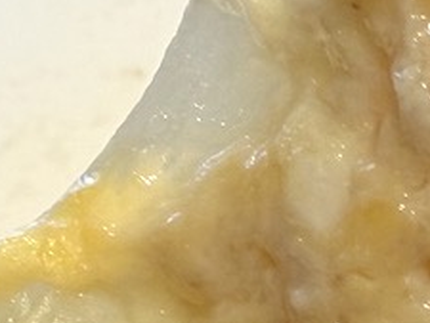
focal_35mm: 148
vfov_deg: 9.5
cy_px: 596
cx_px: 1015
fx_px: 1839
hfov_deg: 11.2
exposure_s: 1/100
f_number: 2.2
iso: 80
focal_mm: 2.22
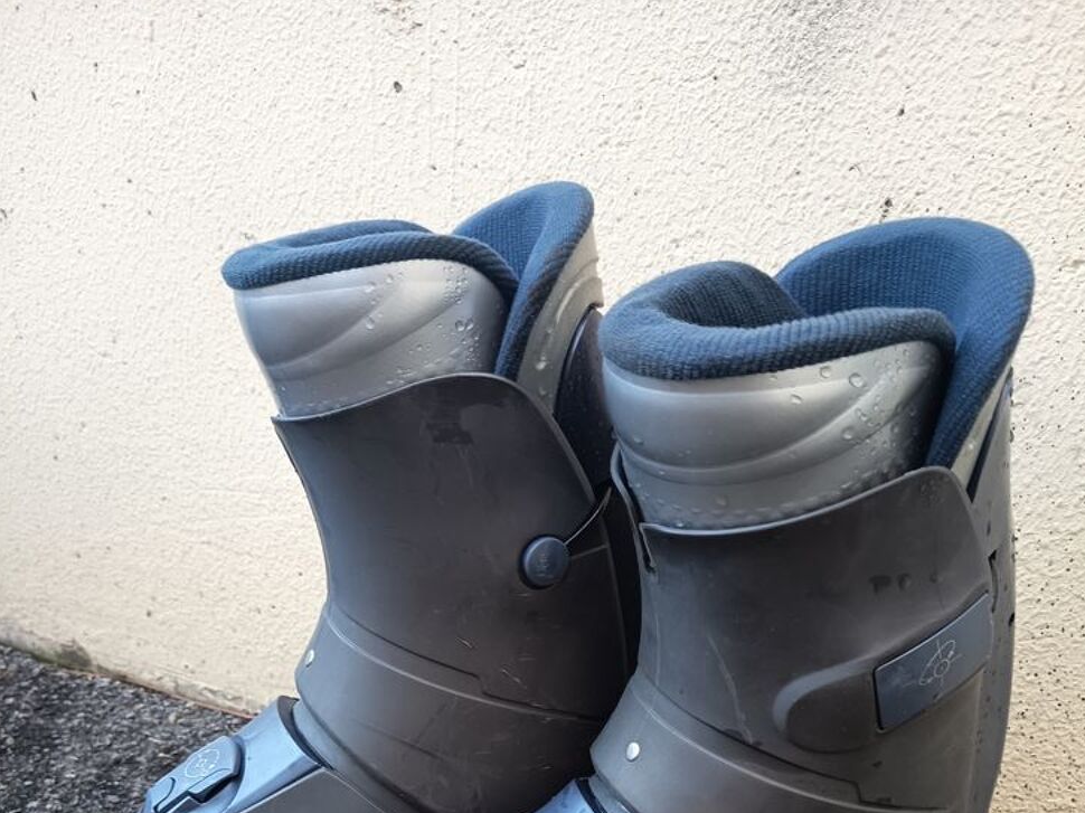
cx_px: 549
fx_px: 1034
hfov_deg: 55.4
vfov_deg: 39.7
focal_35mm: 33
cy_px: 739
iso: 257
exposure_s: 1/50
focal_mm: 5.24
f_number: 1.7
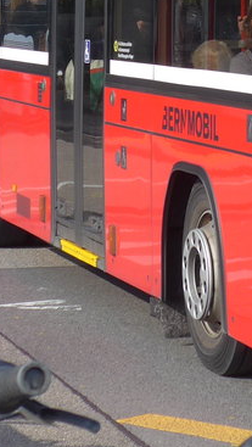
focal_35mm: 185
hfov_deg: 6.5
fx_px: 2193
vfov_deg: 11.5
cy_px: -34
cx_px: 368
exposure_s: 1/640
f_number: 3.3
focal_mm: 10.7
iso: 80
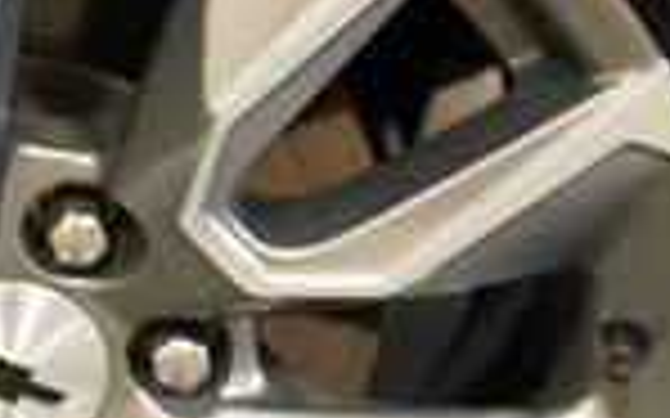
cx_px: -90
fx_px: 1917
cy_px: 155
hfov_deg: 18.9
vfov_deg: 12.4
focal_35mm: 105
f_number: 3.5
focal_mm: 16
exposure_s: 1/100
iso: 6400
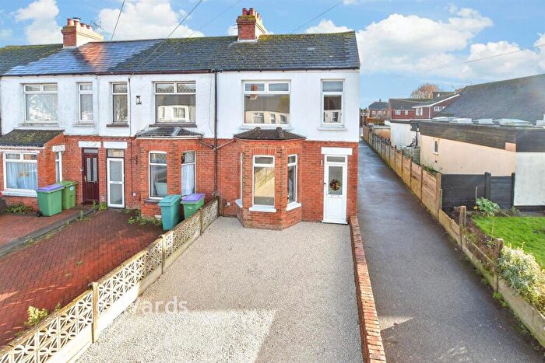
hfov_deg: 100.4
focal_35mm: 15
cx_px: 272
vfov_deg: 77.4
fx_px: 227
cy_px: 182
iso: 200
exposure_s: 1/125
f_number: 6.3
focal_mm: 10
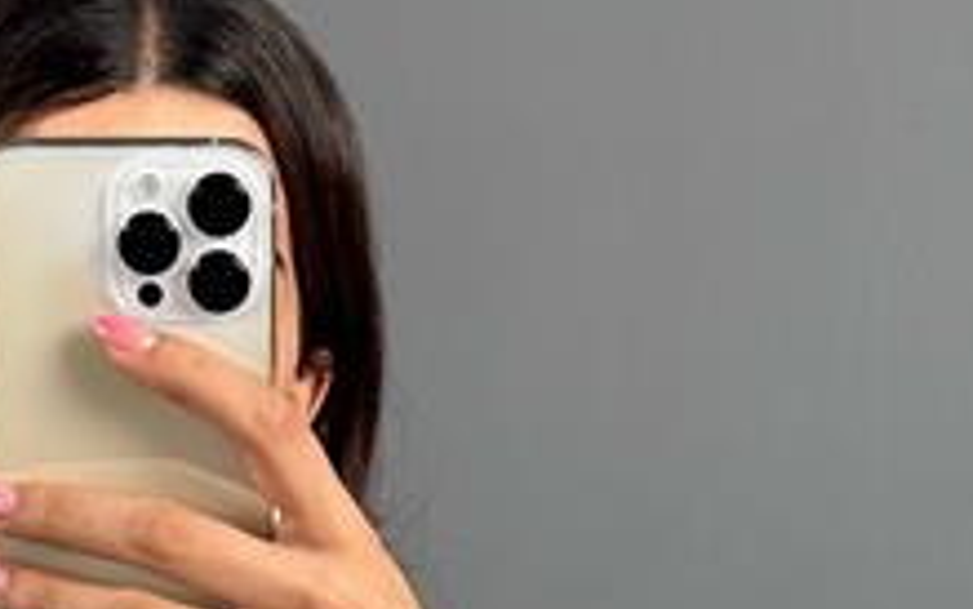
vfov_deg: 11.4
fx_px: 2891
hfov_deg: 18.9
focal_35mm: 109
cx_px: 189
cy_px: 982
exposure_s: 1/121
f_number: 1.78
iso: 80
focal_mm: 6.86
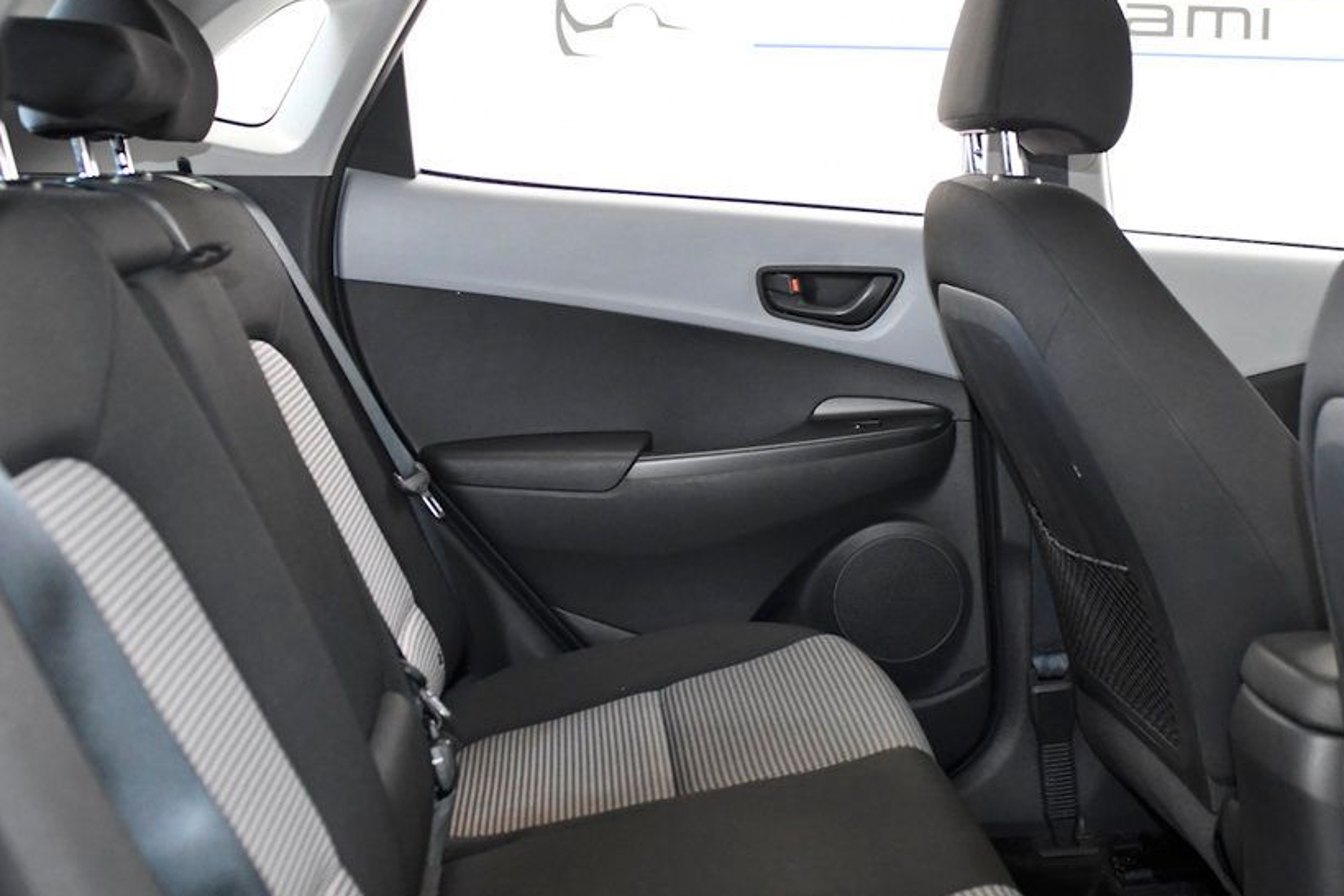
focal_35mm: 45
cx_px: 760
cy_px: 391
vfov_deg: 29.8
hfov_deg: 43.5
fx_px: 1680
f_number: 3.5
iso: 2500
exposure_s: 1/250
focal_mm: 24
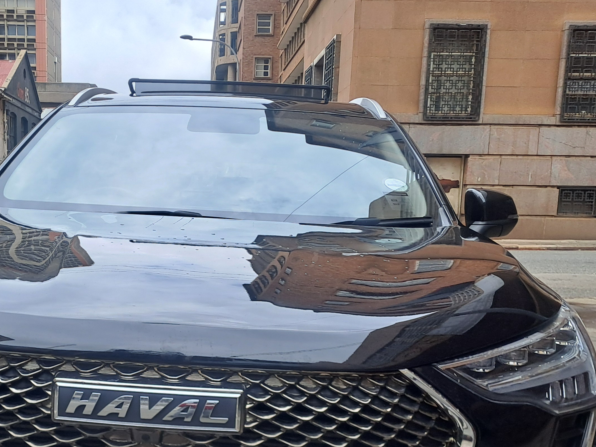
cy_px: 364
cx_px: 195
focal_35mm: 47
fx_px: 809
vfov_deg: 30.1
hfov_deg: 39.9
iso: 32
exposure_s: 1/772
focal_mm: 4.65
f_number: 1.8
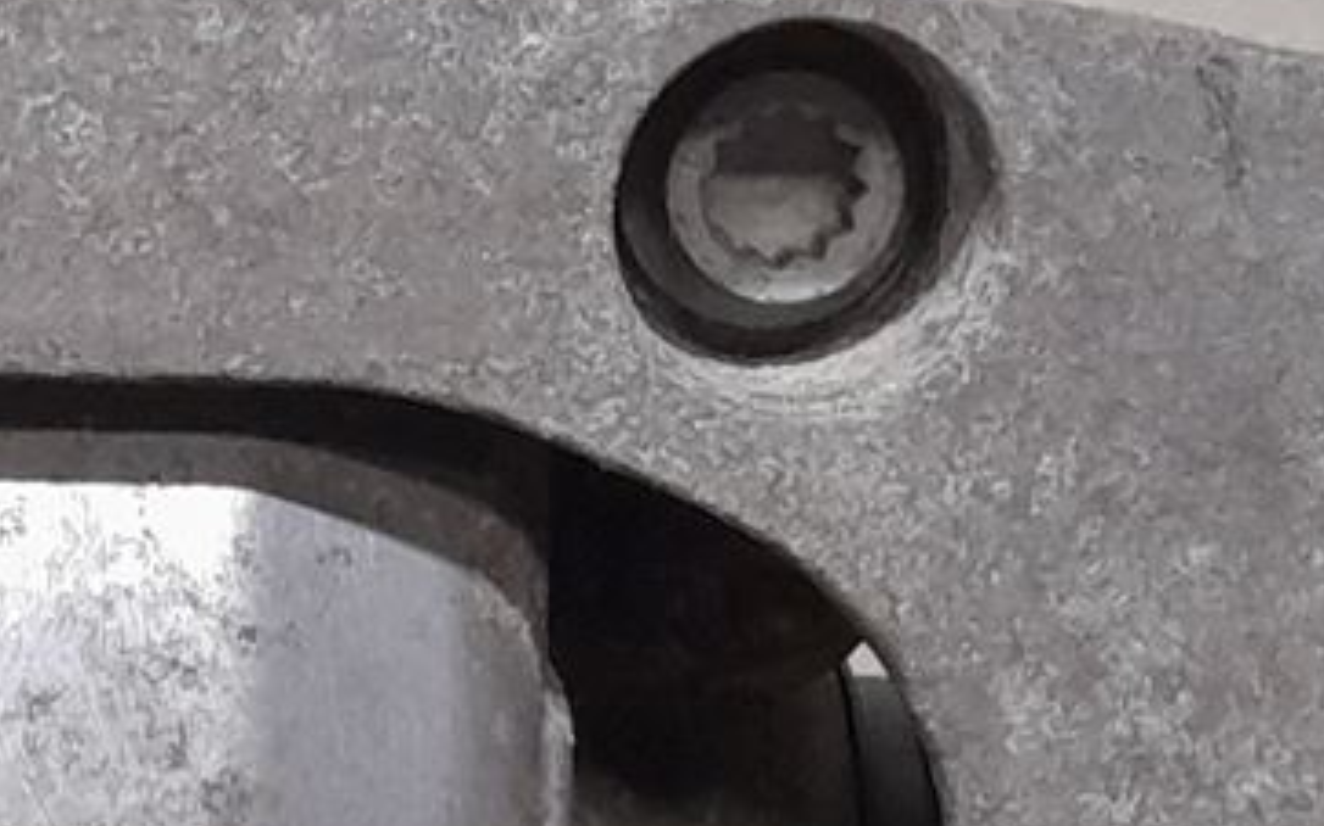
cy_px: 822
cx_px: -271
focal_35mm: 150
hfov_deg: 13.6
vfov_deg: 8.7
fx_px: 5411
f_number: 2
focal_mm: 4.6
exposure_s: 1/50
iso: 250
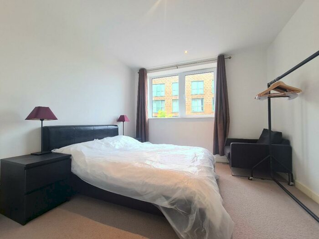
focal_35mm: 13
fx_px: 120
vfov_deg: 89.9
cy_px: 120
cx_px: 160
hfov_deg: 106.2
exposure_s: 1/50
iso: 125
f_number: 2.2
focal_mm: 2.2
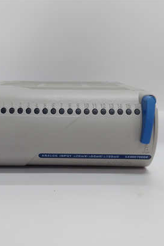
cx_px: 60
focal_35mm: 41
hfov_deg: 32.5
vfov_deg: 47.4
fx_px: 280
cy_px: 133
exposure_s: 1/50
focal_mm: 3.79
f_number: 2
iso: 139
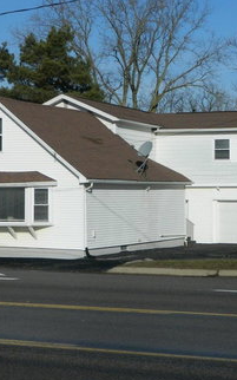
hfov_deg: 13.6
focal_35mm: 96
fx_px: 993
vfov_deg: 21.6
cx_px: 137
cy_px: 216
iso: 80
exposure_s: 1/250
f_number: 10.7
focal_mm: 10.2
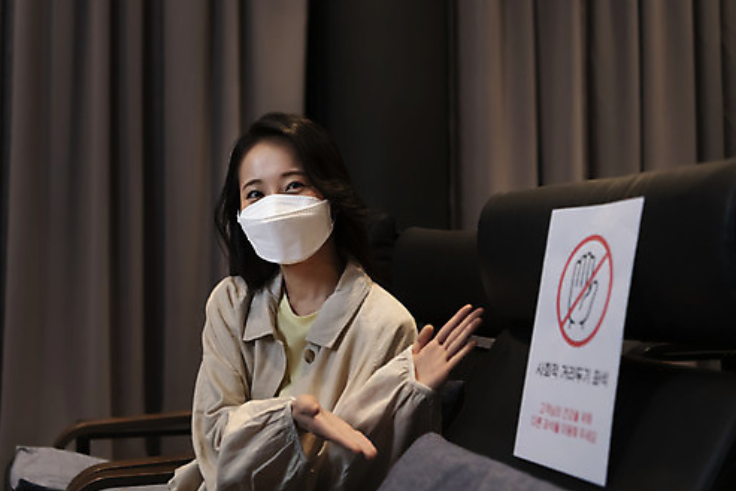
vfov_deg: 24.2
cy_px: 230
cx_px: 331
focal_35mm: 56
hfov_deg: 35.6
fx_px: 1145
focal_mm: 46
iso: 1250
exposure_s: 1/100
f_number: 2.8
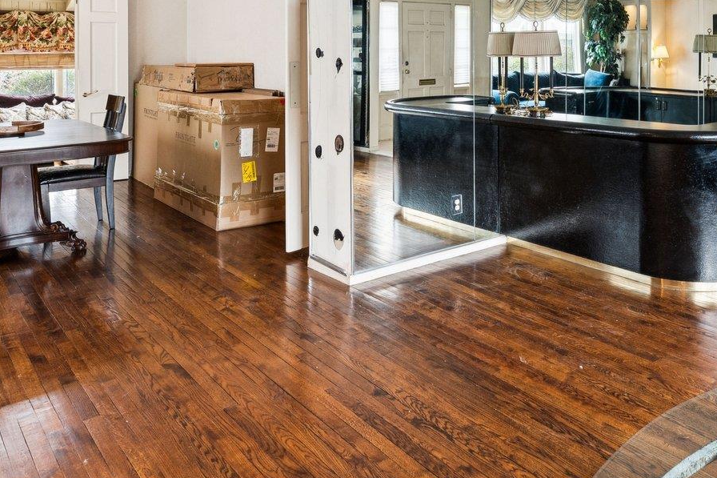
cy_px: 96
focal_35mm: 32
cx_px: 523
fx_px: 637
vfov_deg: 39.5
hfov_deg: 56.3
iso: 500
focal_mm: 14
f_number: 7.1
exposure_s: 1/15
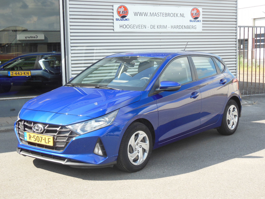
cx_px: 132
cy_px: 100
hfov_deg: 33.8
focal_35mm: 57
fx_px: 436
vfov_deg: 25.7
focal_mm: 10.2
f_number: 4.1
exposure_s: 1/250
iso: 125
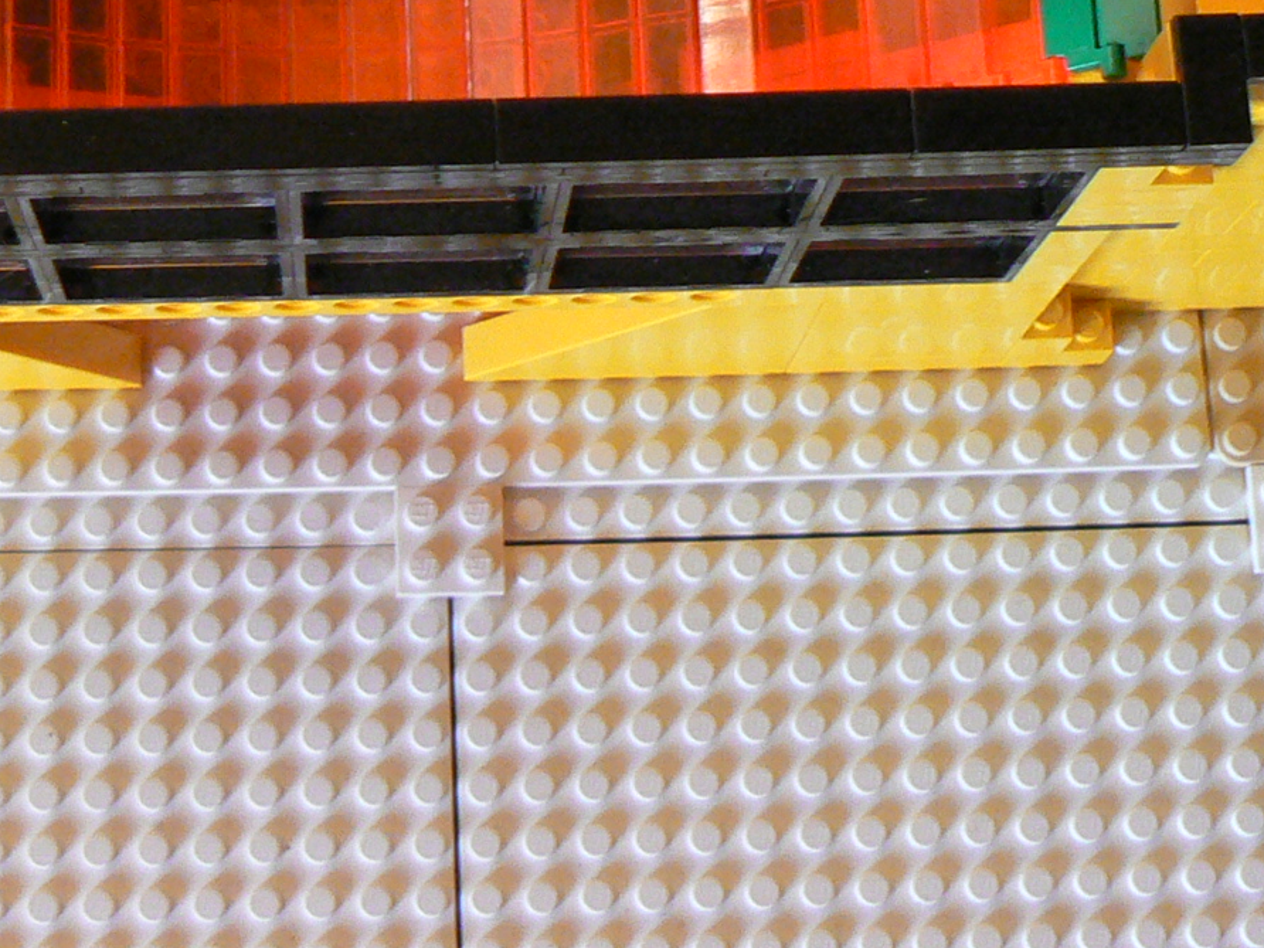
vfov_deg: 15.5
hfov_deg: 20.9
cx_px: 351
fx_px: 3396
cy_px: -92
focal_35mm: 93
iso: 200
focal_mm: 6
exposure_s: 1/20
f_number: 2.8
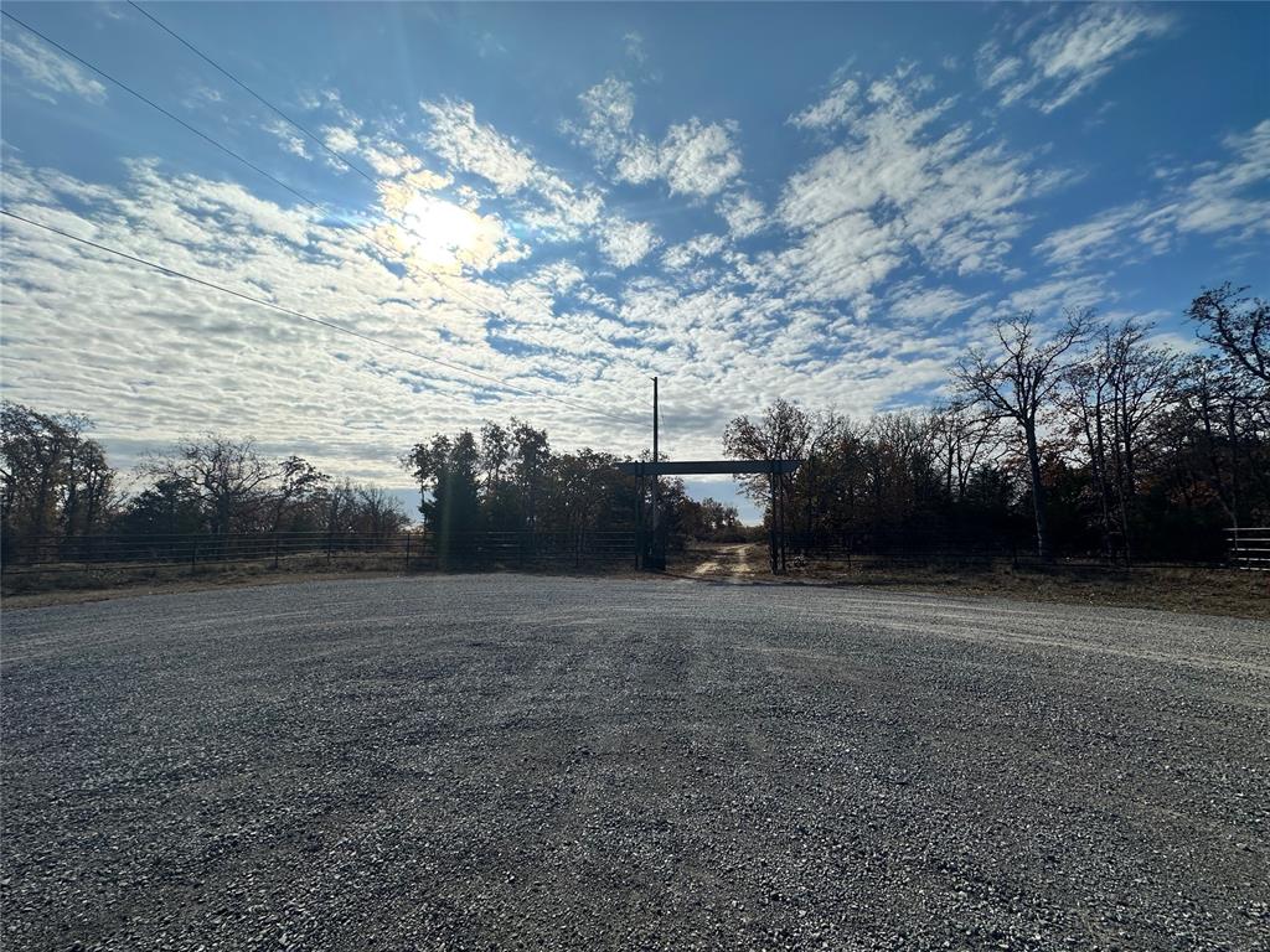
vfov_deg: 85.7
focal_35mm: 14
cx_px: 635
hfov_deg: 102.1
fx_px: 514
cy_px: 476
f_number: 2.2
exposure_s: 1/7813
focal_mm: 2.22
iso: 40
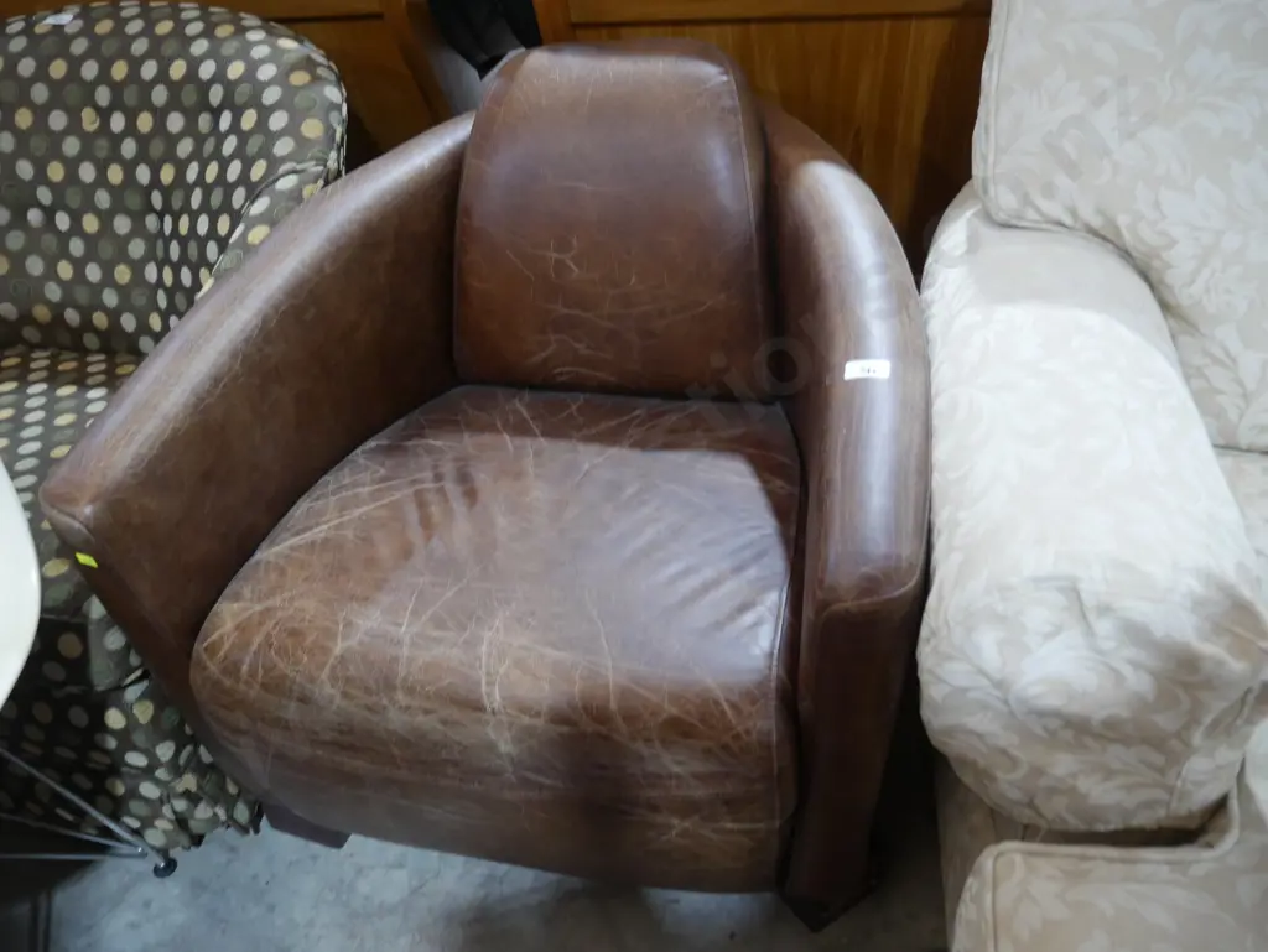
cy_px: 476
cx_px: 634
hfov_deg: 56.8
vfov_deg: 44.2
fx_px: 1173
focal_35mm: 32
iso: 800
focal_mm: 16
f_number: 3.6
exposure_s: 1/60
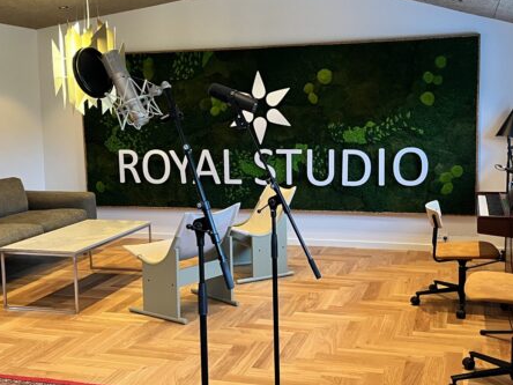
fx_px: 667
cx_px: 268
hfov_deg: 42.1
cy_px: 182
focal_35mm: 45
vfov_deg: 32.2
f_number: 1.6
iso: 400
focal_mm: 5.1
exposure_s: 1/50
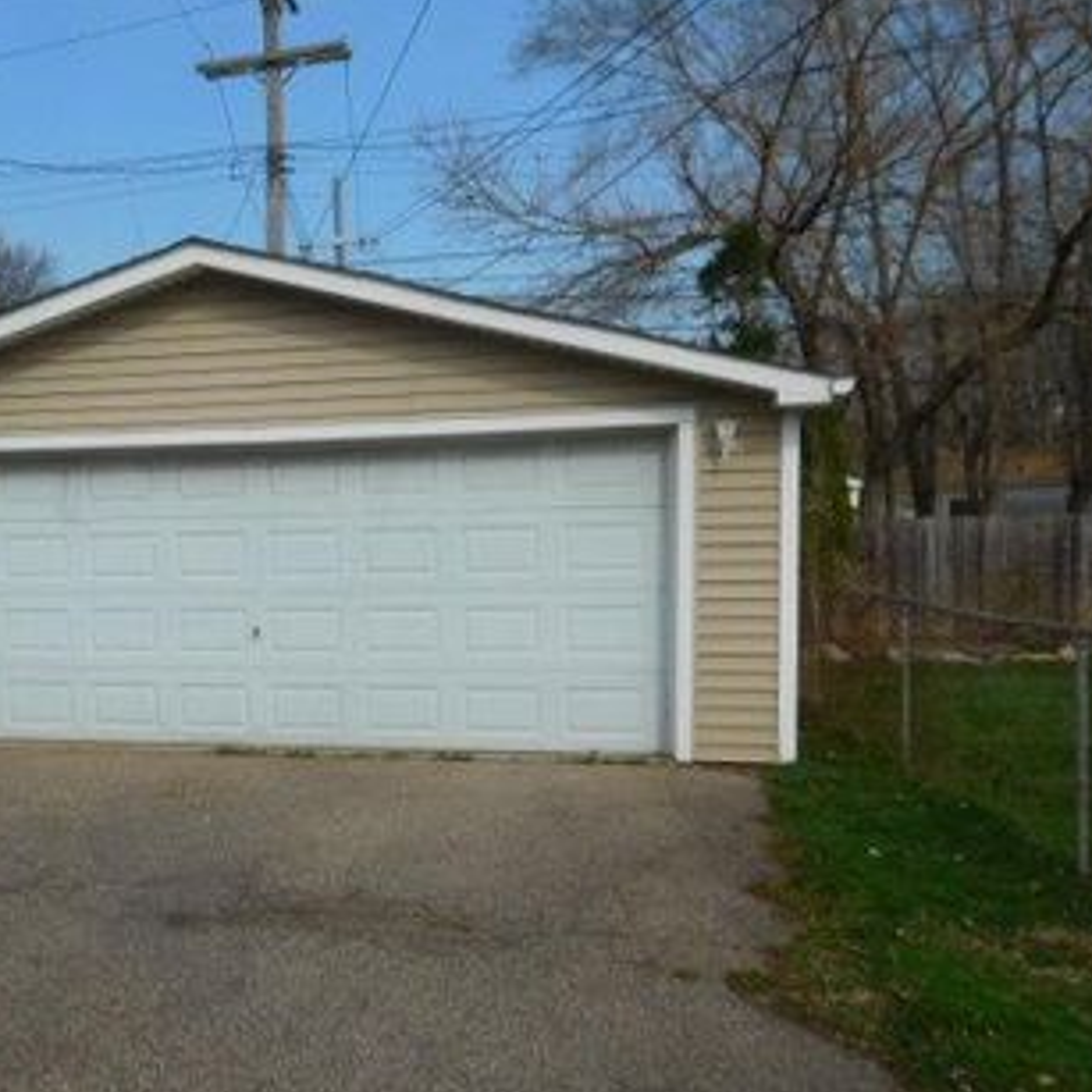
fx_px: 1285
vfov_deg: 46.0
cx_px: 217
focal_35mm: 36
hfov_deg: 43.8
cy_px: 592
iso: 125
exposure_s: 1/640
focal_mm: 4.5
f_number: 6.8
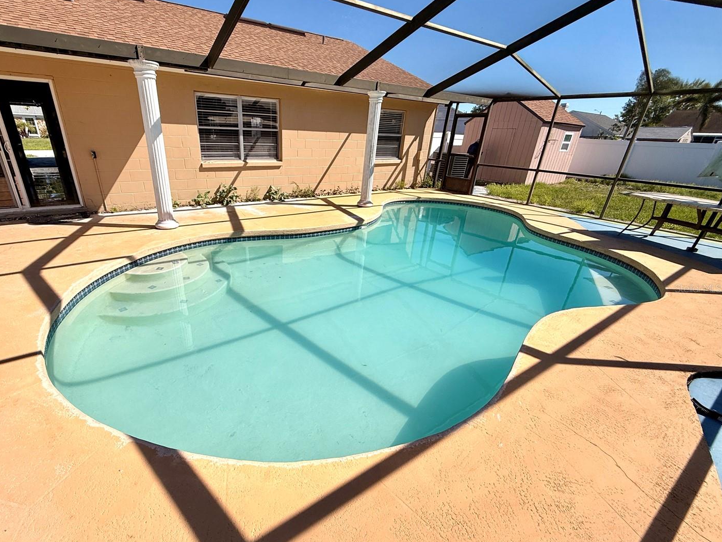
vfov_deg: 78.0
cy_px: 288
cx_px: 311
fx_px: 334
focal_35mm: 16
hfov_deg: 93.9
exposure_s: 1/2611
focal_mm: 2.22
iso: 50
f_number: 2.2
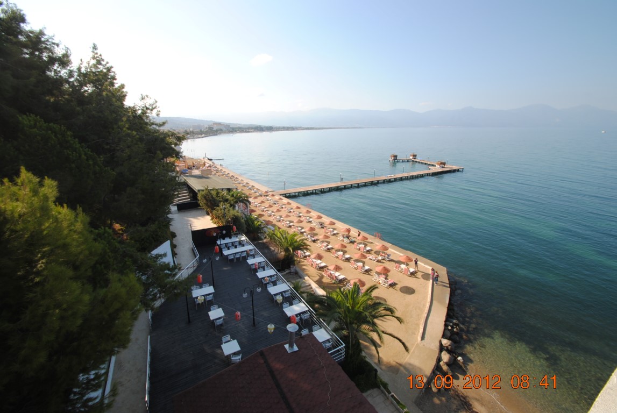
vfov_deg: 77.5
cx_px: 308
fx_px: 257
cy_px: 206
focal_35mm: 15
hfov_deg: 100.3
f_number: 7.1
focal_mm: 10
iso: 100
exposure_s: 1/200
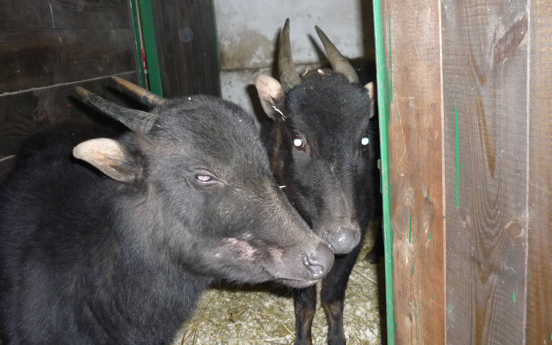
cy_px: 181
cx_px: 283
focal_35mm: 36
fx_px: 542
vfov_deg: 35.3
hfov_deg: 54.0
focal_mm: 5.5
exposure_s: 1/30
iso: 200
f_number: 2.8
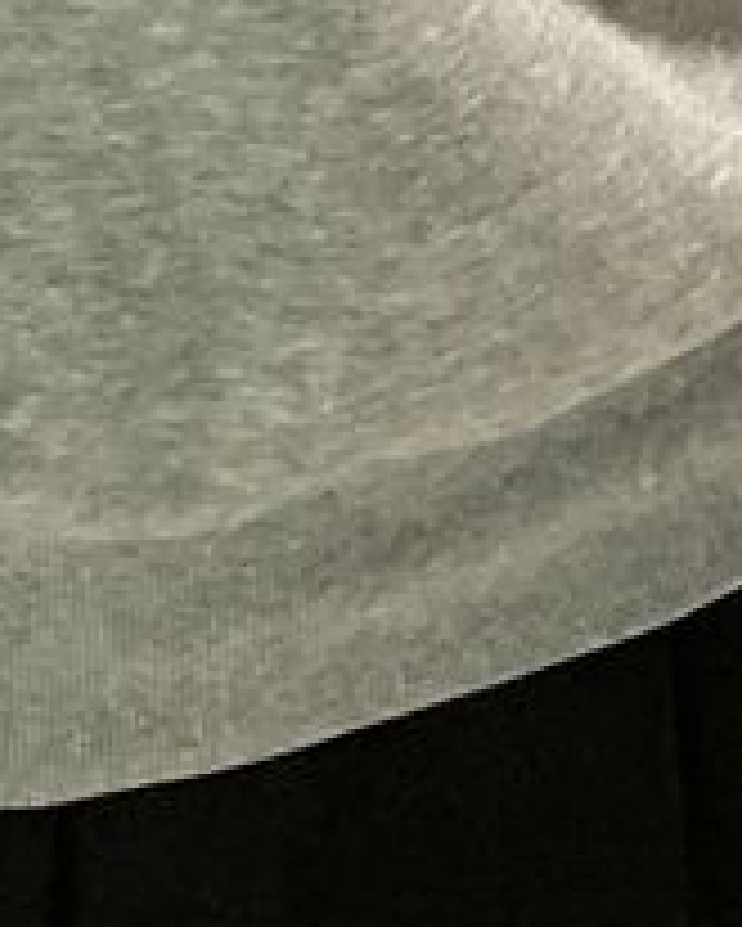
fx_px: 5568
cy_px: -2320
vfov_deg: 7.6
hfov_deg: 7.5
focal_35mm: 203
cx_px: -333
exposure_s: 1/60
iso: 125
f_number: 1.8
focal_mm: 3.99
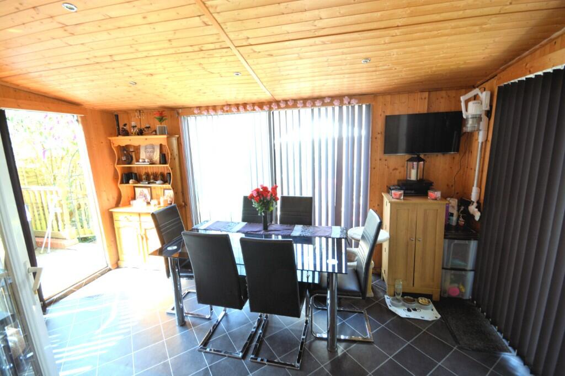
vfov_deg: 77.3
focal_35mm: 15
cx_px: 282
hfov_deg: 100.4
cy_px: 188
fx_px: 235
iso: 400
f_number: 8
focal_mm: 10
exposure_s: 1/30
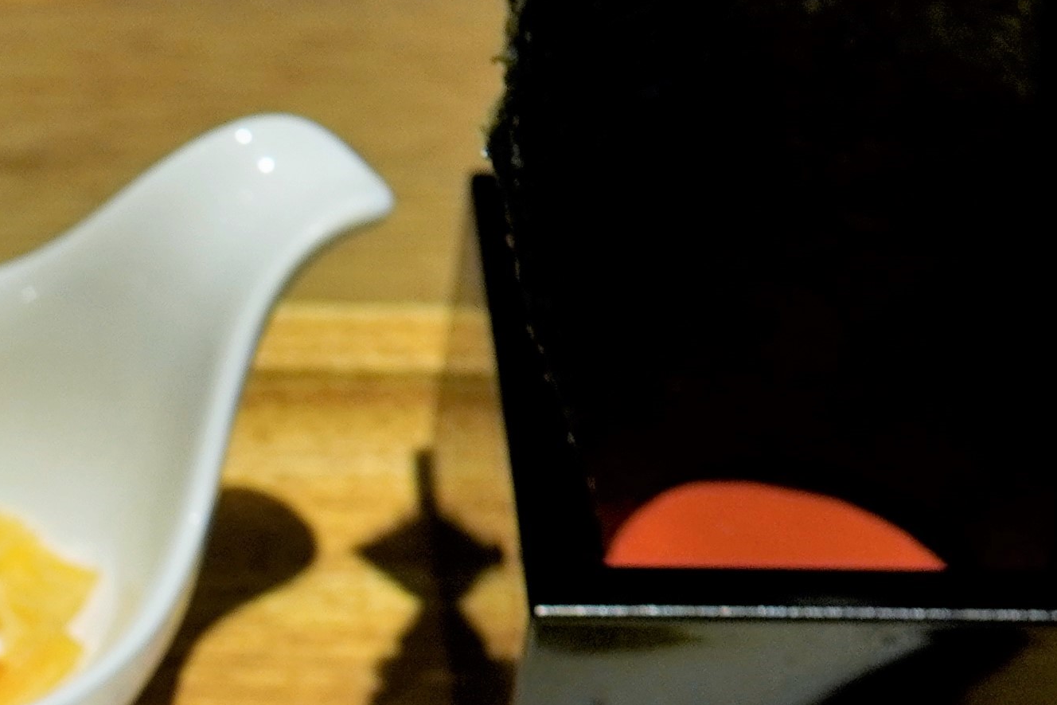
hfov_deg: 10.5
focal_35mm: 190
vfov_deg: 7.1
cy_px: 1121
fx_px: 5578
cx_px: -408
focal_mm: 30
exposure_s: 1/200
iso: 400
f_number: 3.2
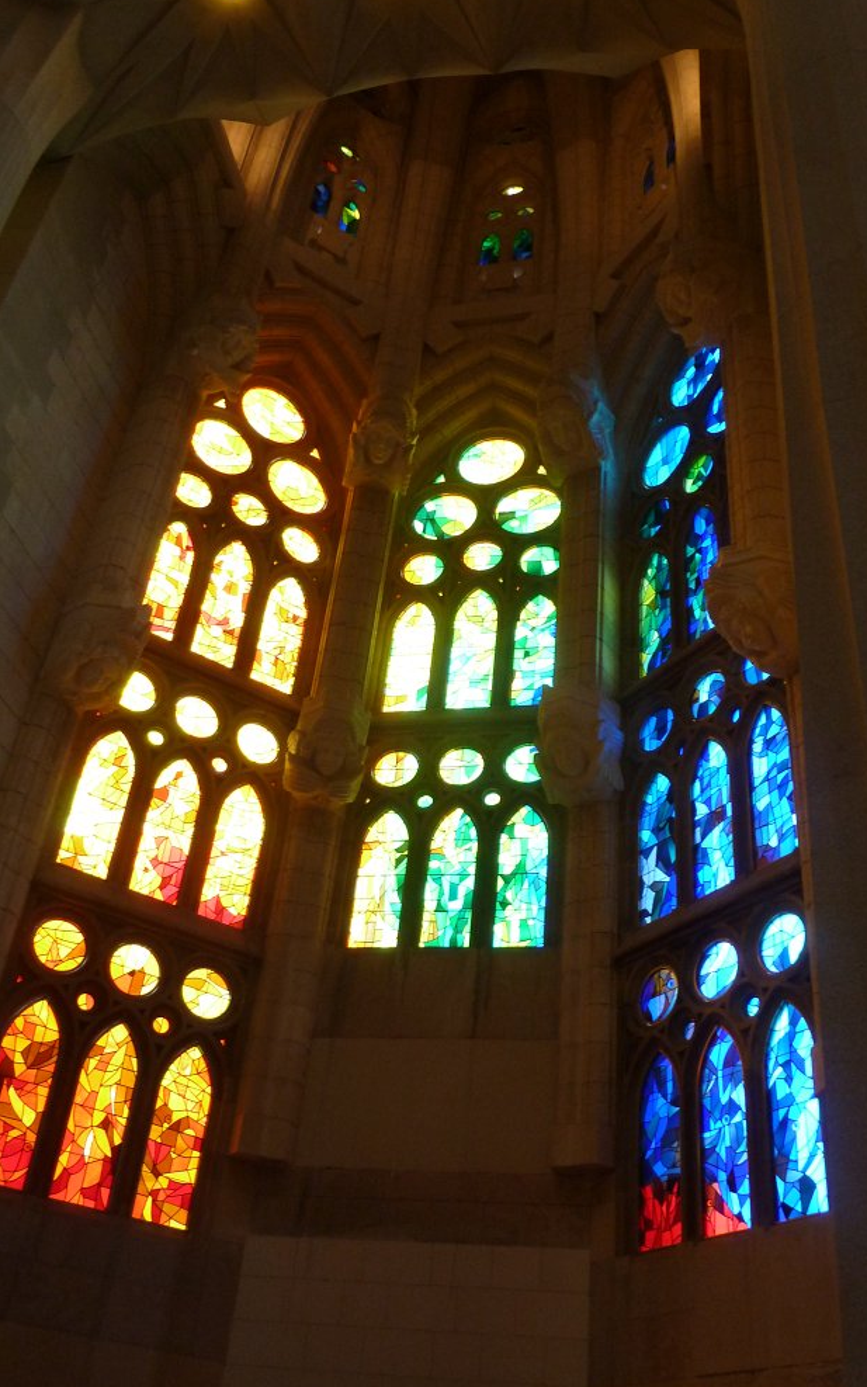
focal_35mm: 33
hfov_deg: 38.3
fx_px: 1247
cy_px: 701
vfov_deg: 58.1
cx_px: 424
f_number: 3.4
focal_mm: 5
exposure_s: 1/30
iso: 250
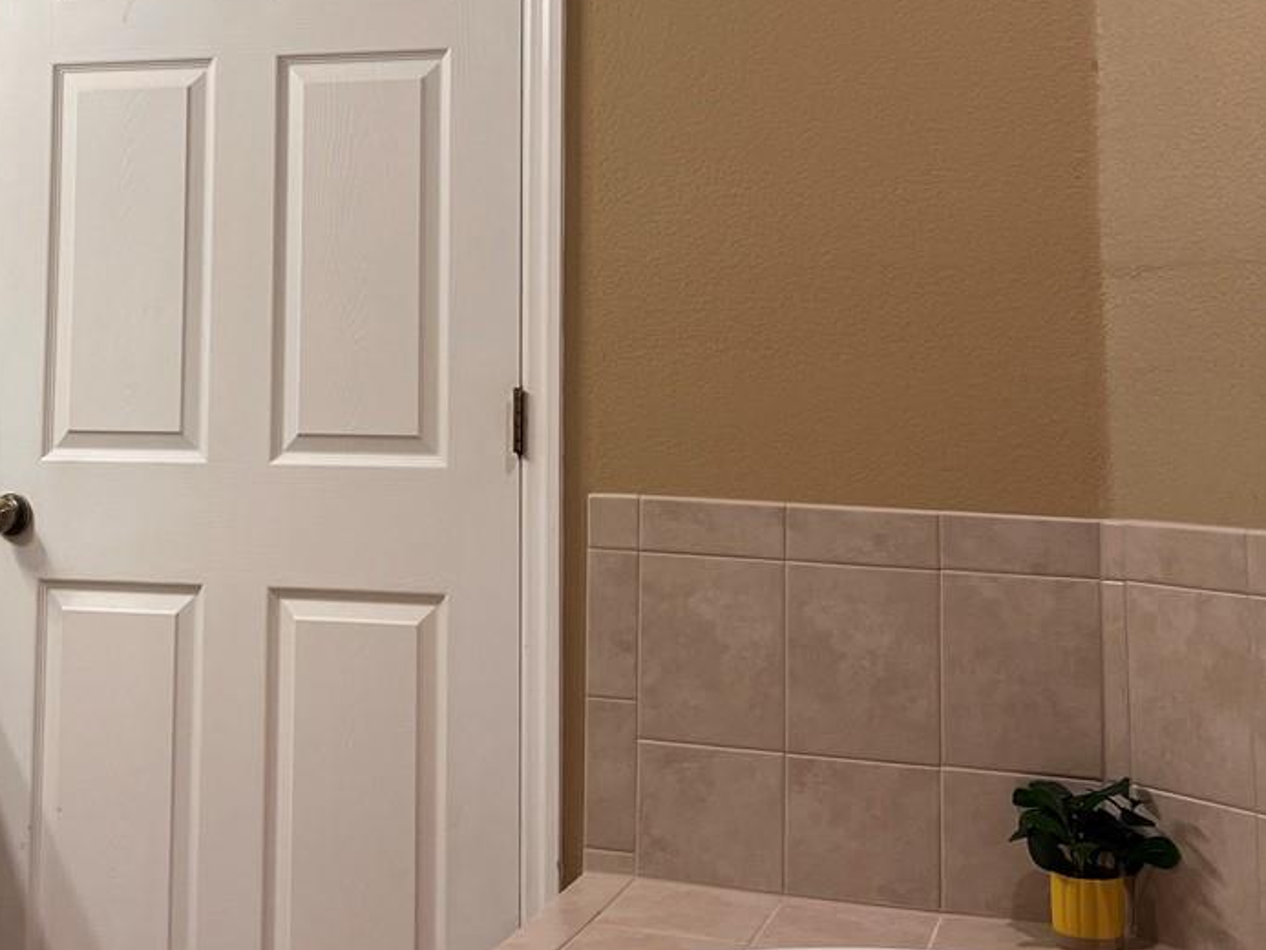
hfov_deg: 31.9
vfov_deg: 23.9
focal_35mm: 60
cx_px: 398
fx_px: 2195
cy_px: 133
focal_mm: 5.7
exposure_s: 1/60
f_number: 1.5
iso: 80
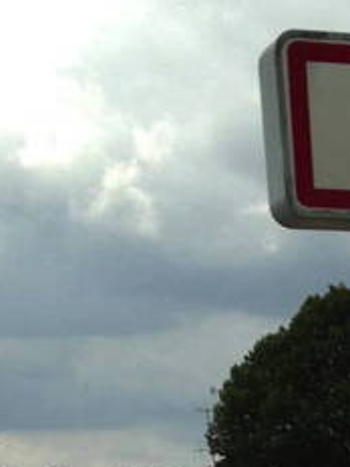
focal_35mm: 182
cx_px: 668
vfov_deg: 10.3
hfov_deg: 7.8
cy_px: 817
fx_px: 2454
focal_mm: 4.12
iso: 50
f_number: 2.4
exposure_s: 1/1550
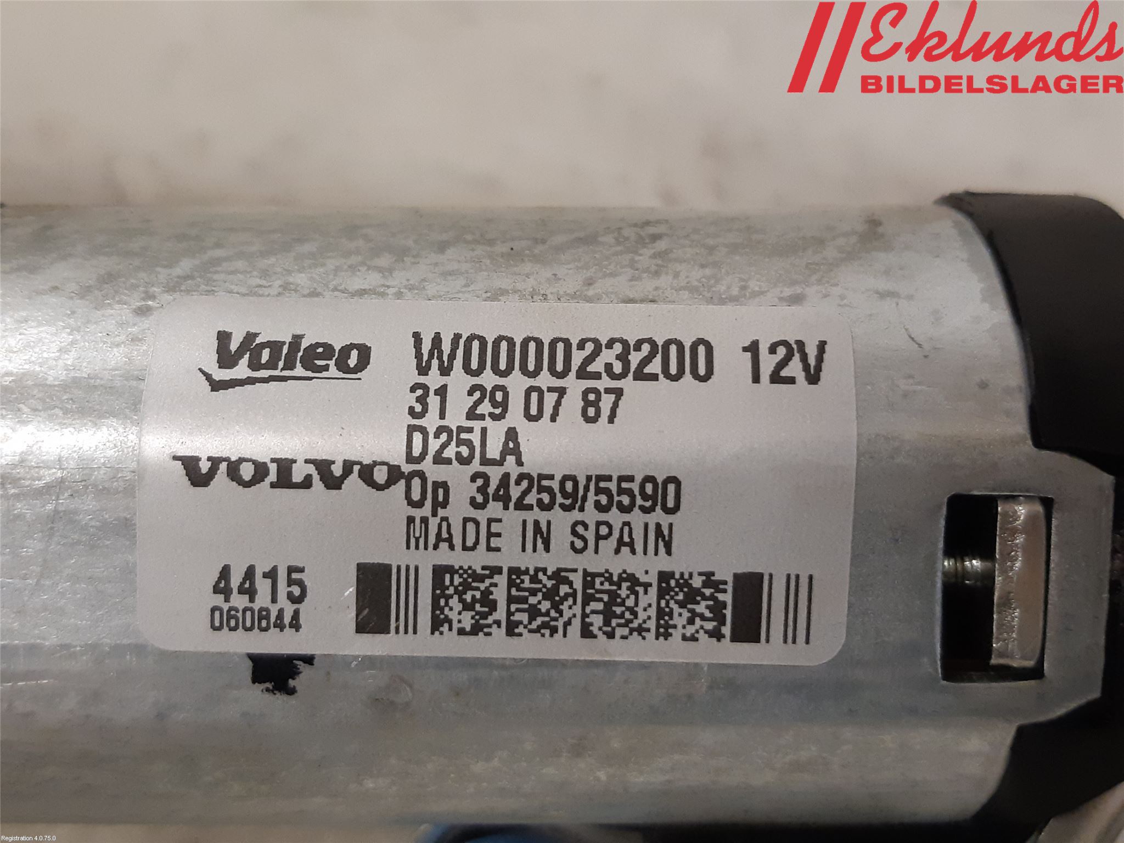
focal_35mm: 26
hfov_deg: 67.3
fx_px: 844
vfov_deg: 53.1
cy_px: 422
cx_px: 562
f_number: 1.7
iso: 250
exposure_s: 1/50
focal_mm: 3.93
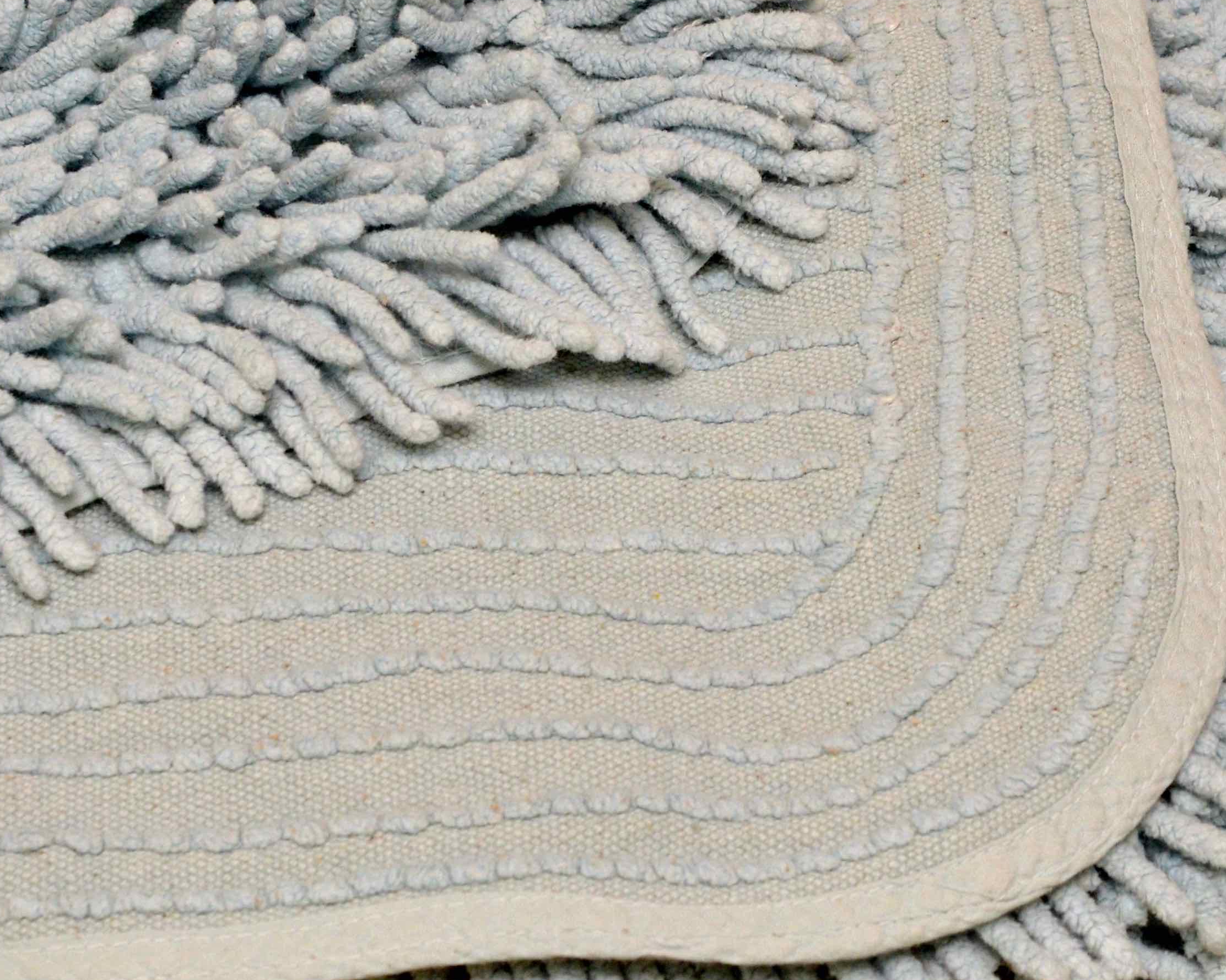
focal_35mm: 140
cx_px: 815
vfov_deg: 11.0
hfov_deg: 13.7
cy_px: 397
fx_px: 5081
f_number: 10
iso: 640
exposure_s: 1/160
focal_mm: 45
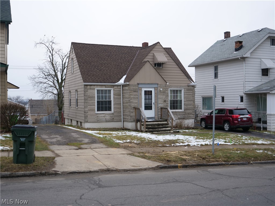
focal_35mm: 40
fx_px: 318
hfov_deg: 46.8
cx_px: 138
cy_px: 103
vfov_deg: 36.0
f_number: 3.3
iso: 200
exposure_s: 1/125
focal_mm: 20
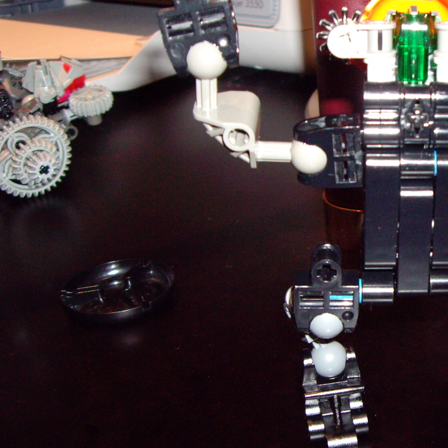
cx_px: 413
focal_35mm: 70
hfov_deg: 23.9
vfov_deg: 24.7
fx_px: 1025
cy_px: 227
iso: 200
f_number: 2.7
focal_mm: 6.2
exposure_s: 1/40
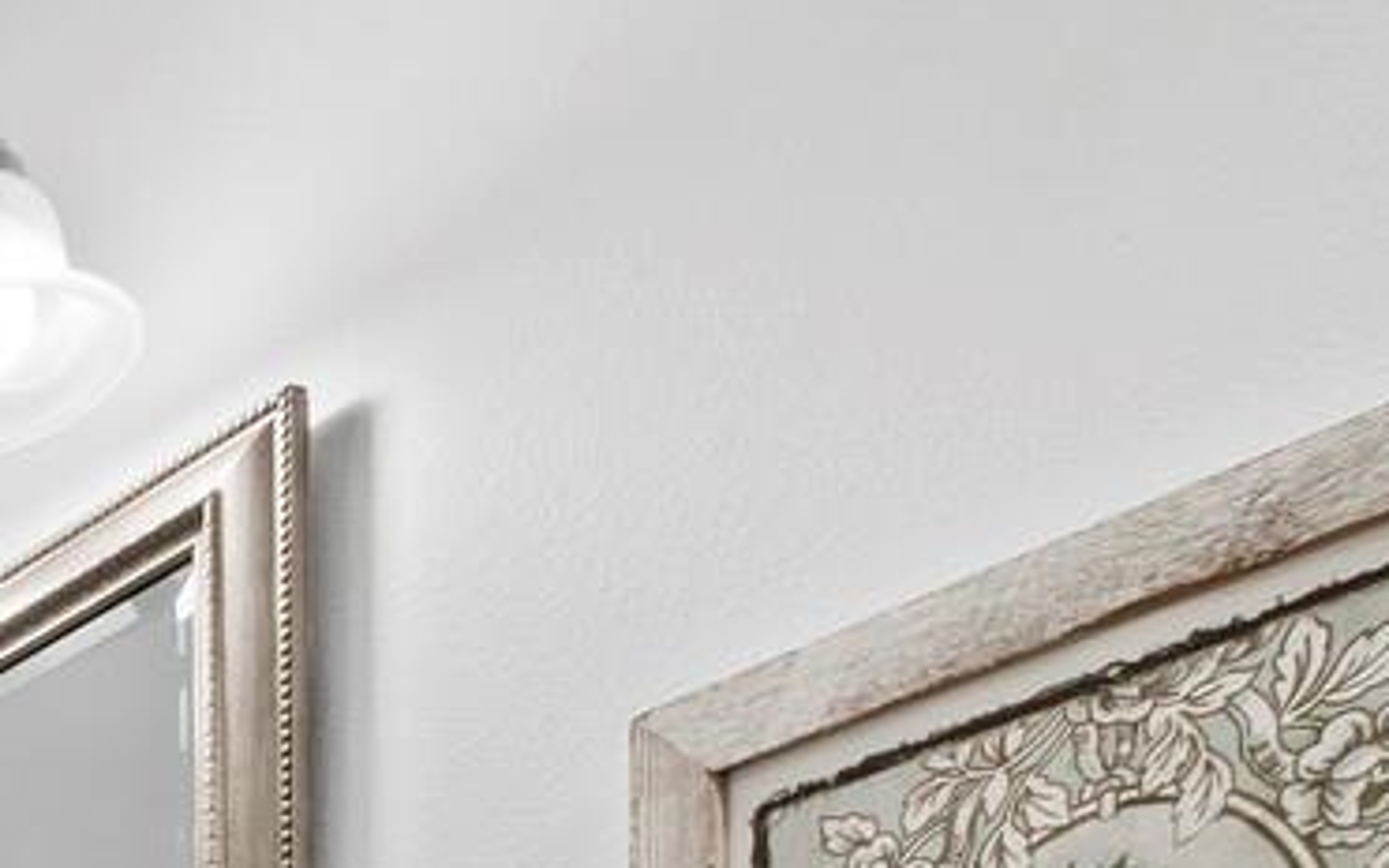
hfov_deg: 22.2
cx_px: -992
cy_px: 1815
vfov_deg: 15.5
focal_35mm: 64
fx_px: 2423
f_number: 13
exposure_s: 1/4
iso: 320
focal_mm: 7
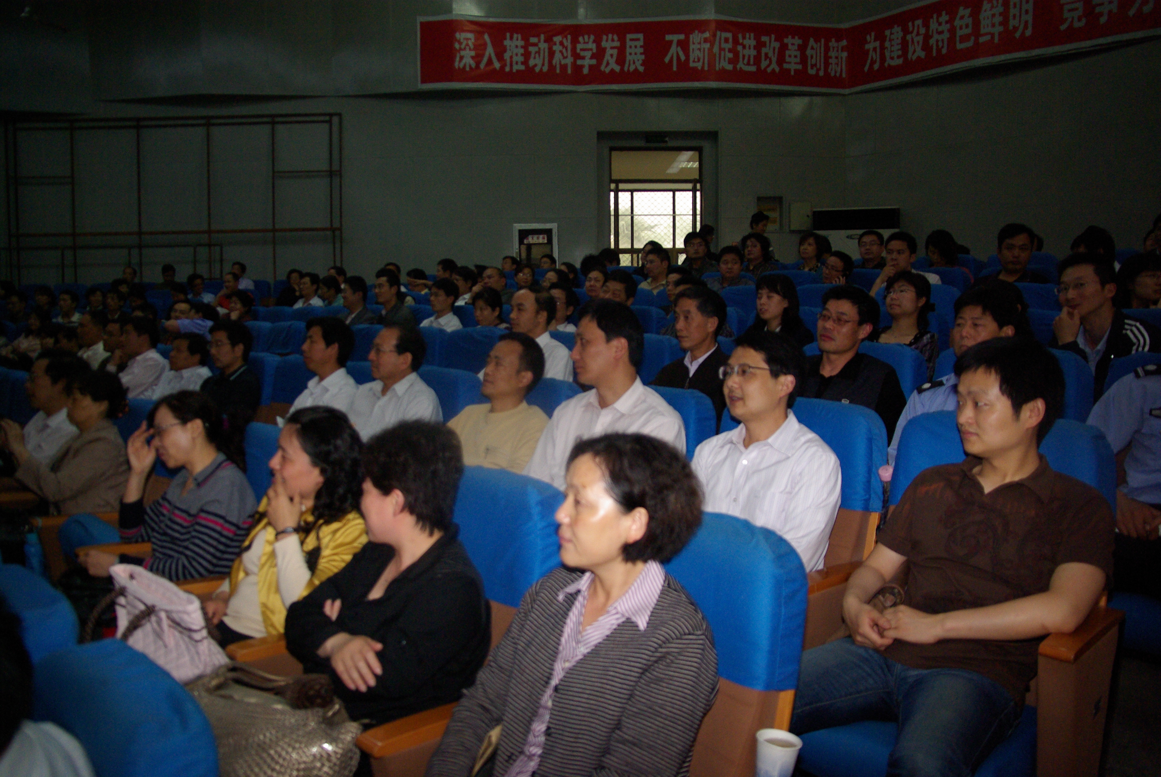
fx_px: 1647
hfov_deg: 38.8
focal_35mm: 51
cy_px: 388
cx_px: 580
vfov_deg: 26.6
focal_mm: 34
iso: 800
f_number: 3.5
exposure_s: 1/60
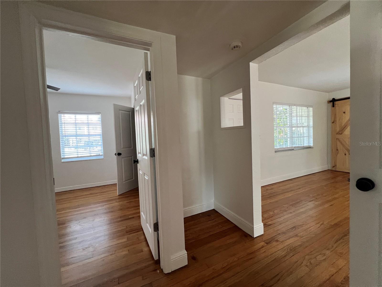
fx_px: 143
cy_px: 144
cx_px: 191
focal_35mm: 13
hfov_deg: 106.2
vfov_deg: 89.9
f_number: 1.8
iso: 250
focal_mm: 1.57
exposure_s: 1/75
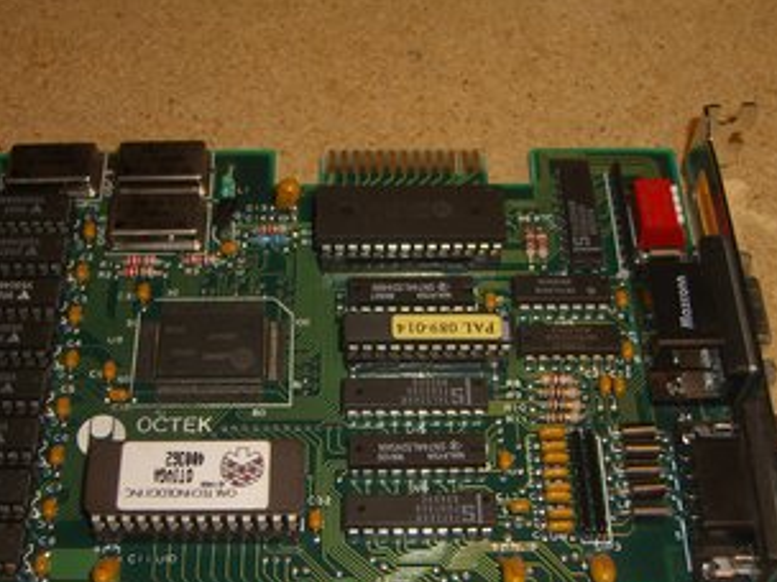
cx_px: 345
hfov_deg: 38.1
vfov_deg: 29.0
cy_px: 373
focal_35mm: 50
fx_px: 1122
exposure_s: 1/60
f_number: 2.8
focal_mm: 7.9
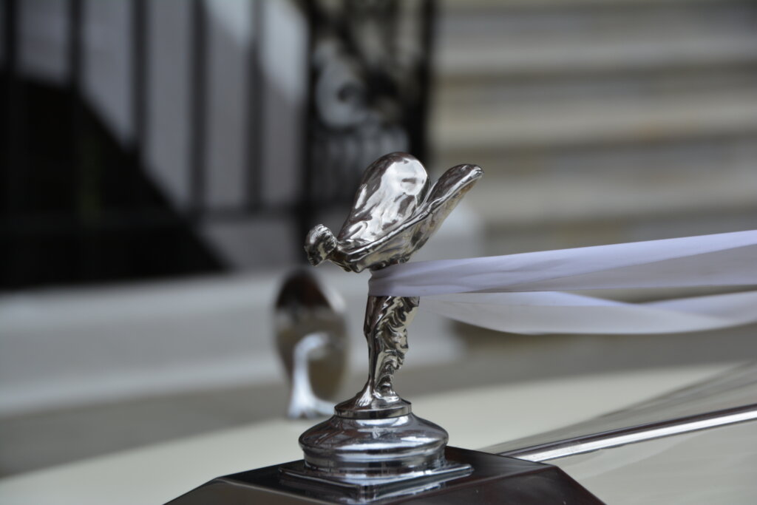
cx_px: 378
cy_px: 252
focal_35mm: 128
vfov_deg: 10.8
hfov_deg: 16.1
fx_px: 2681
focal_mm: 85
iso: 250
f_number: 5.6
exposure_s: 1/500
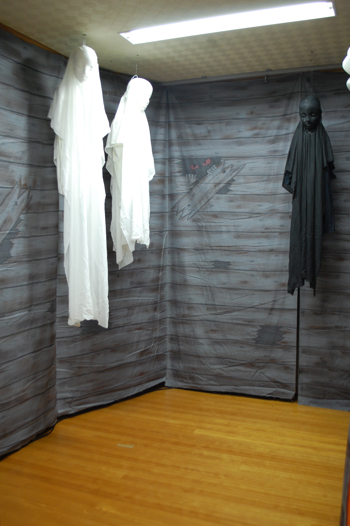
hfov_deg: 39.9
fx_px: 482
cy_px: 263
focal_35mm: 33
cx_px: 175
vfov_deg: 57.3
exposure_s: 1/15
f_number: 4
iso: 800
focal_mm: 22
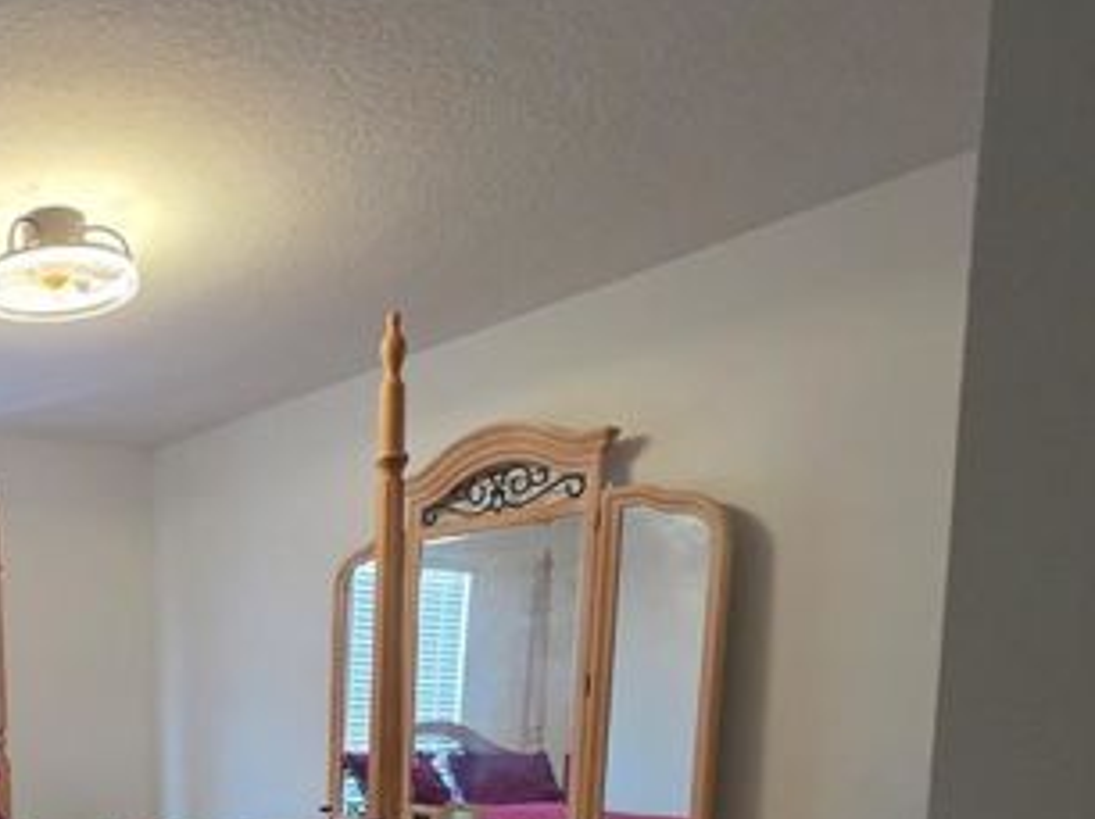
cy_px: 812
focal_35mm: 30
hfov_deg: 50.5
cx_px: 41
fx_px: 948
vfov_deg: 41.0
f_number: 1.9
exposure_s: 1/60
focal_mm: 2.2
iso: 500
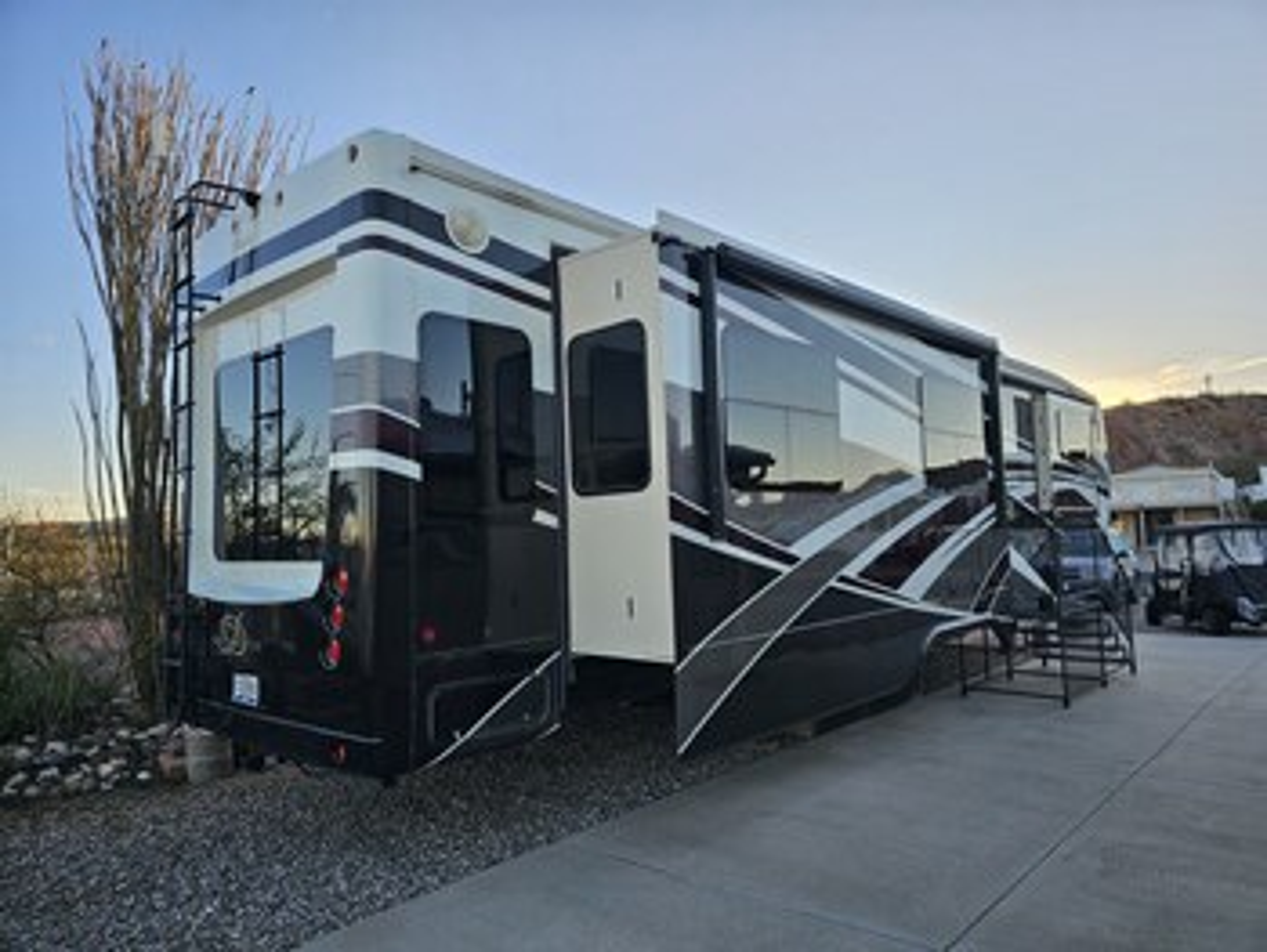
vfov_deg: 58.9
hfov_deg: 73.9
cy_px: 476
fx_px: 842
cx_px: 634
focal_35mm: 23
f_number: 1.7
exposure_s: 1/194
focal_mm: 6.3
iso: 10
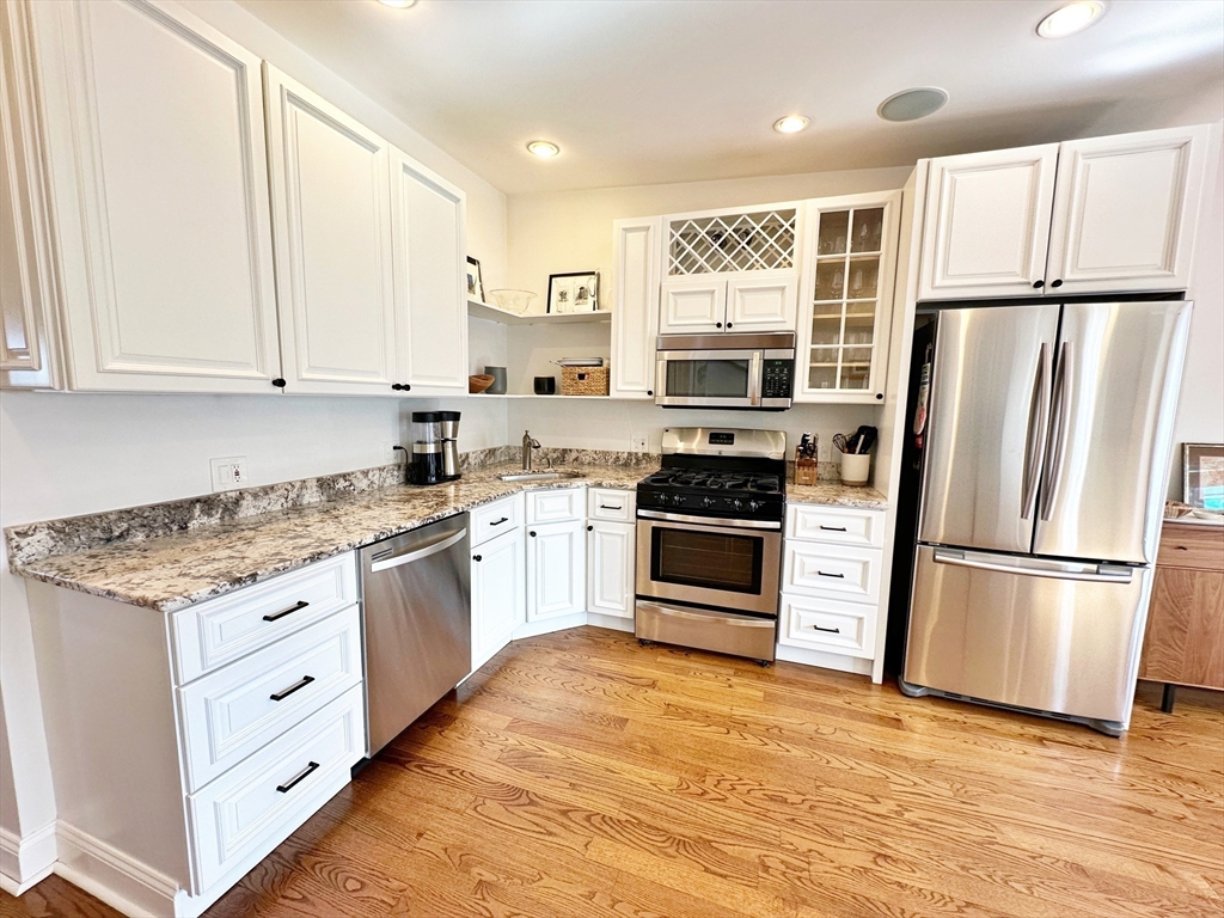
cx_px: 612
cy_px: 459
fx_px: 495
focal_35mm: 14
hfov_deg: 102.1
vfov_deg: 85.7
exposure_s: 1/120
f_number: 2.2
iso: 160
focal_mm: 2.22
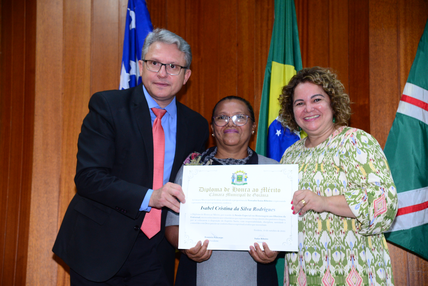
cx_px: 214
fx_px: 785
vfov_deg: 20.6
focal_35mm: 66
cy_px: 143
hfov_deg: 30.5
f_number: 5
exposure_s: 1/125
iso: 2500
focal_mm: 66
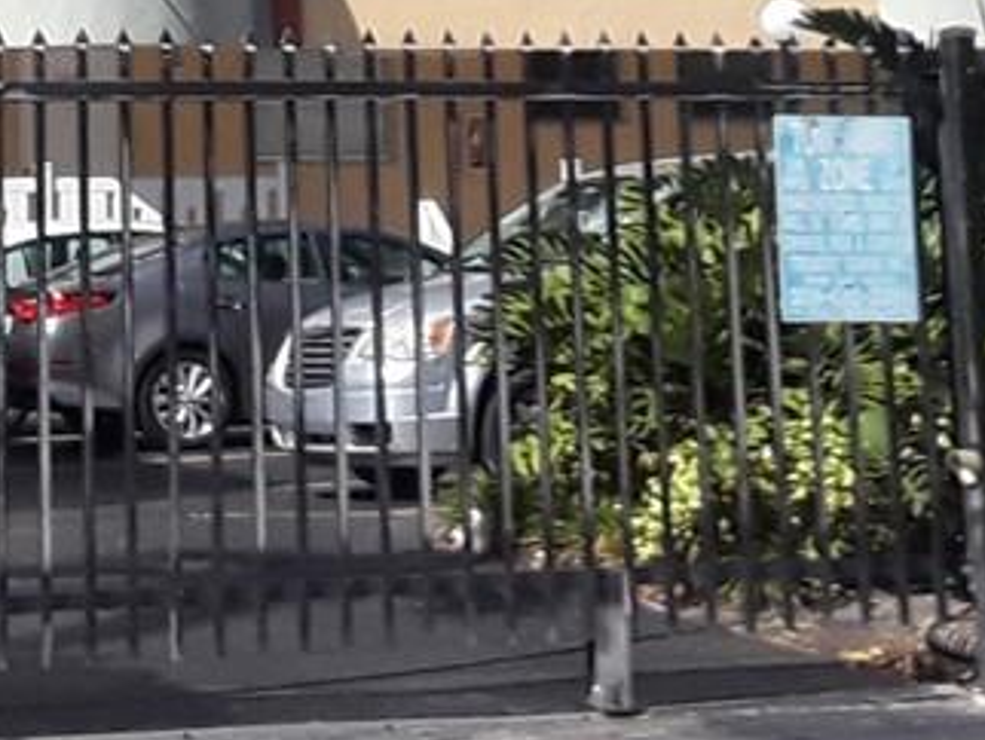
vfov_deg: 10.1
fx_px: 3958
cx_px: 135
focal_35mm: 139
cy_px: -547
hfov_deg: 14.1
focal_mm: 2.9
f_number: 1.9
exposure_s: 1/1550
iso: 40
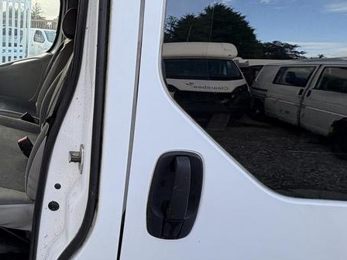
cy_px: 107
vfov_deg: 49.5
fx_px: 281
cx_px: 29
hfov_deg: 54.4
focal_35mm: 28
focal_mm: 2.22
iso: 40
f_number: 2.2
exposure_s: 1/153
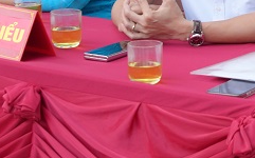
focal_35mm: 156
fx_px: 1083
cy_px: -72
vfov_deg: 8.2
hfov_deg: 12.4
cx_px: 441
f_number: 4
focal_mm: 24
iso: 250
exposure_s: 1/160
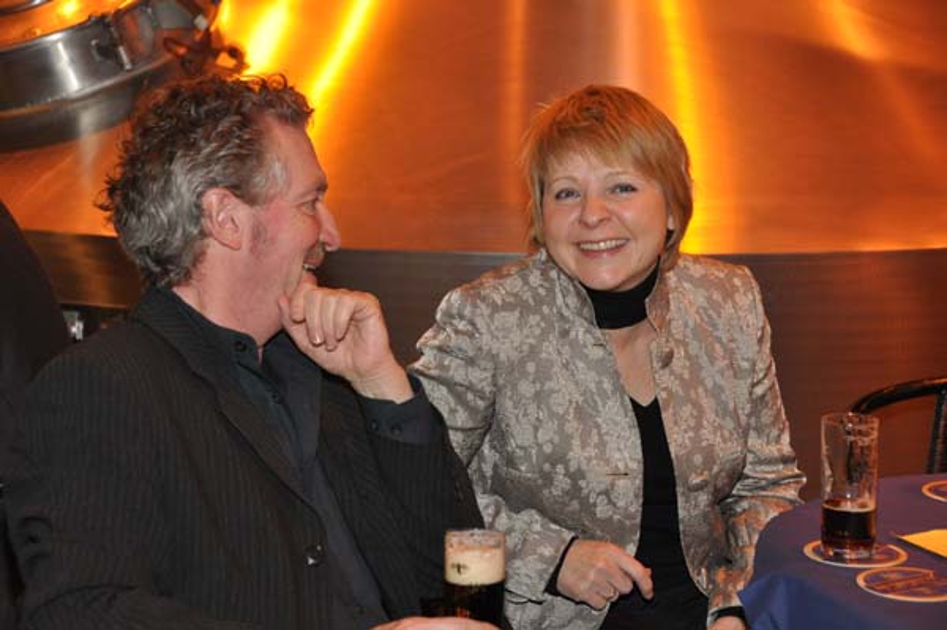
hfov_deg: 21.9
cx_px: 474
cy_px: 315
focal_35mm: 93
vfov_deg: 14.7
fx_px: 2444
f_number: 4.8
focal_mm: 62
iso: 900
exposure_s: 1/60
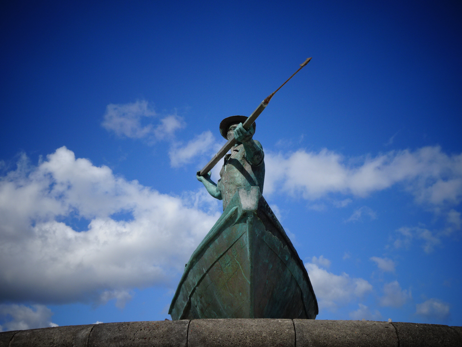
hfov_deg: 42.9
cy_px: 174
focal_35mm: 44
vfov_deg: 32.9
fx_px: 587
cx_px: 231
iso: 80
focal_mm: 7.58
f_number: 4.5
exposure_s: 1/1250
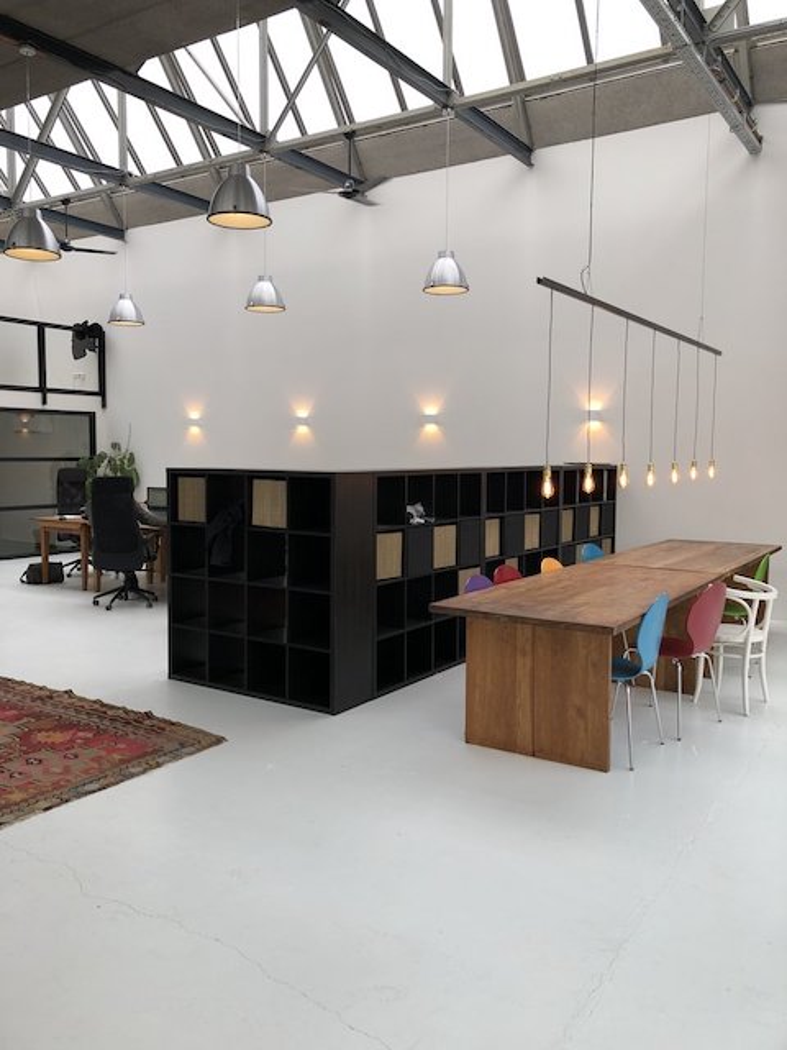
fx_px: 849
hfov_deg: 49.7
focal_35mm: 28
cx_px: 394
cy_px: 525
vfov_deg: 63.4
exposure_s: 1/100
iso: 25
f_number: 1.8
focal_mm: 3.99
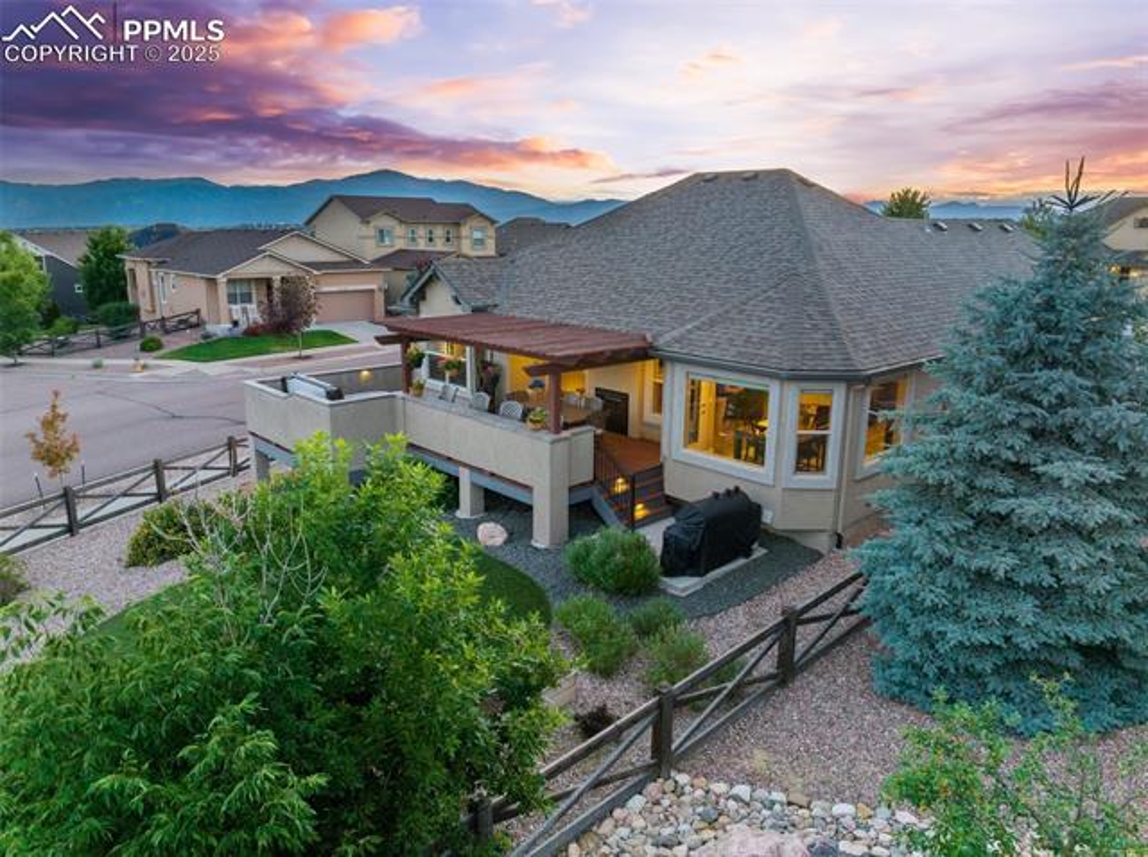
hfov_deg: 71.7
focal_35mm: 24
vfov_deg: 56.7
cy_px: 428
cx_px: 574
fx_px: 795
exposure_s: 1/13
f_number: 10
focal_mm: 12.29
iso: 530
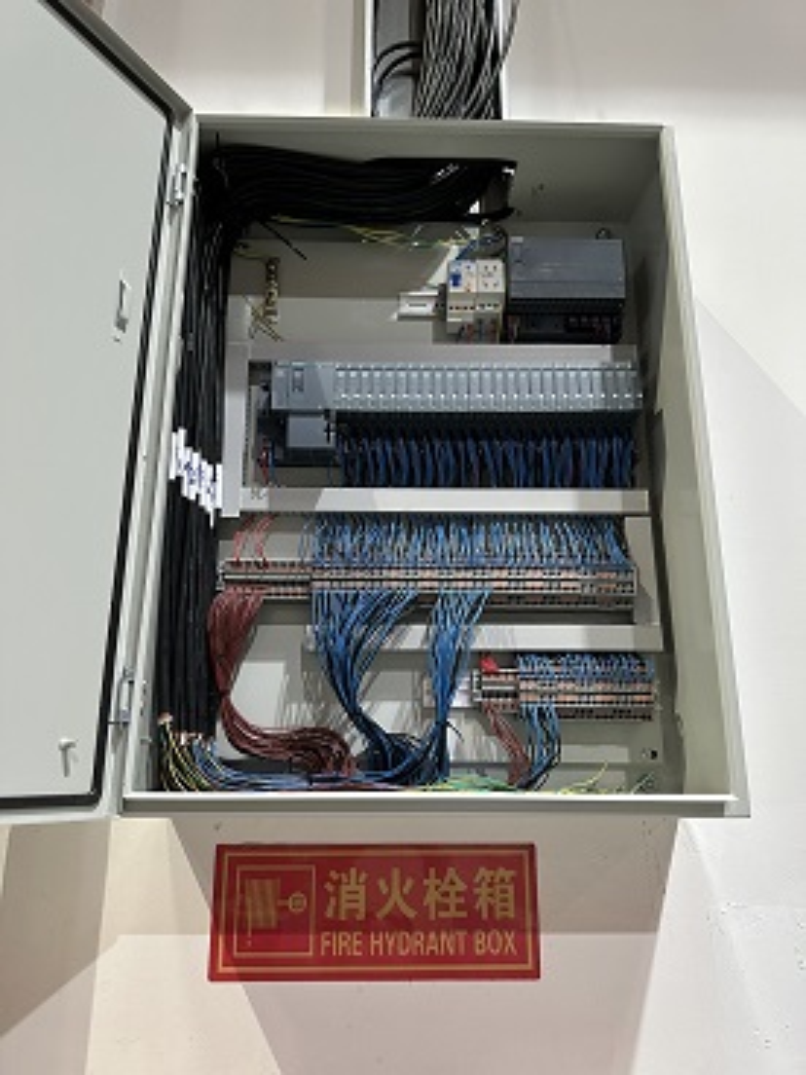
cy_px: 538
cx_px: 403
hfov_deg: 56.8
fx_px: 745
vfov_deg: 71.6
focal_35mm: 24
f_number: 1.78
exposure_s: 1/50
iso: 500
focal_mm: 6.86
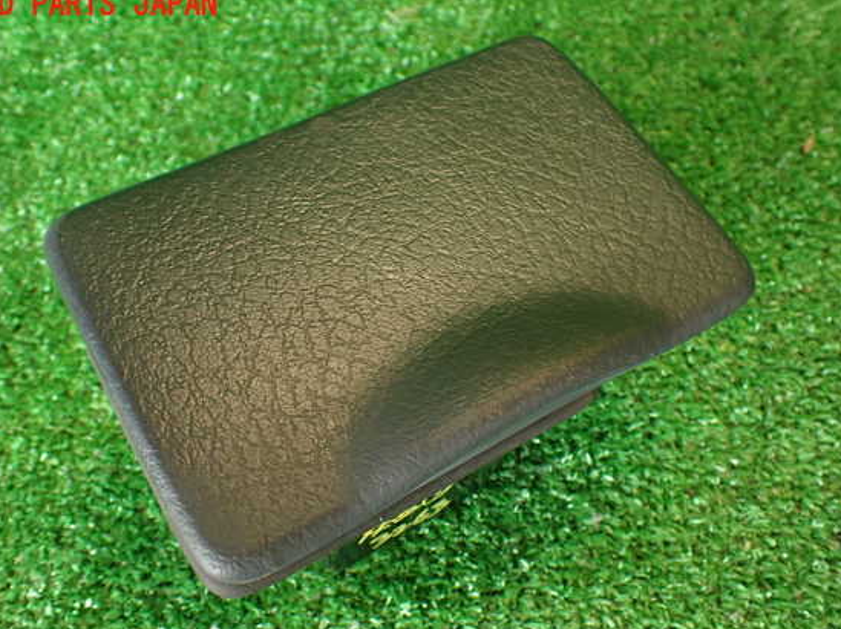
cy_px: 331
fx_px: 850
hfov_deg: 52.6
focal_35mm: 35
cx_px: 398
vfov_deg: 40.6
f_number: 2.4
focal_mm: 5.79
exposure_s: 1/30
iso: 200
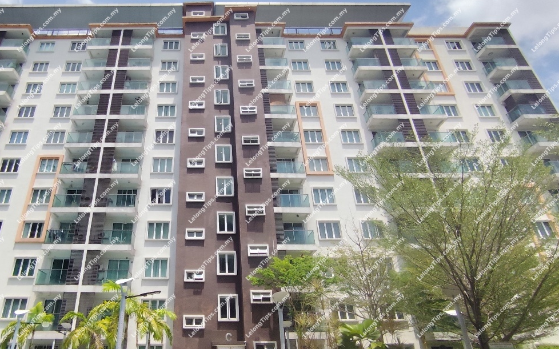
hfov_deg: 77.9
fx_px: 335
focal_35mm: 22
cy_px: 159
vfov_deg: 55.0
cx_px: 201
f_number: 2.2
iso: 50
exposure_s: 1/2723
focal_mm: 1.65
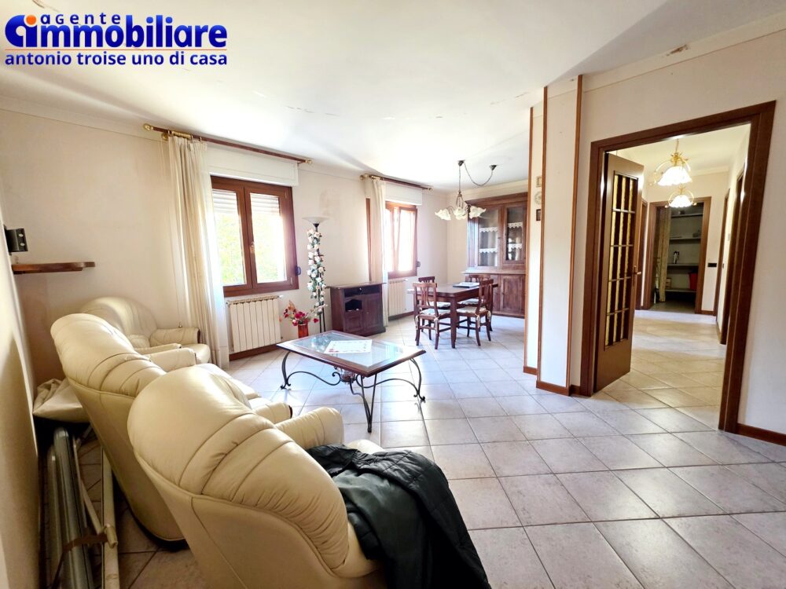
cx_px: 393
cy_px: 294
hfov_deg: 106.2
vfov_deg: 89.9
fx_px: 295
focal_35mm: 13
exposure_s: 1/50
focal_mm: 2.2
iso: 160
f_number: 1.9
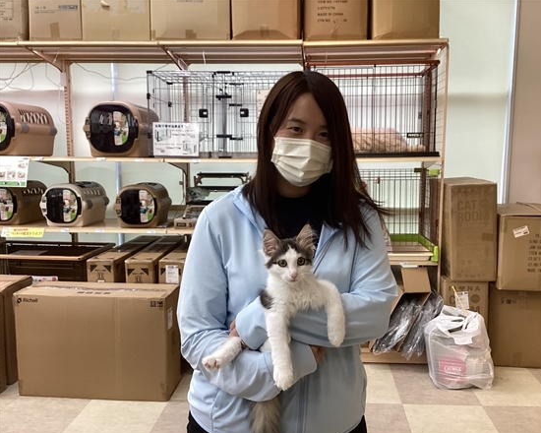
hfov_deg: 54.2
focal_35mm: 33
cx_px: 292
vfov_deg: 44.5
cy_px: 219
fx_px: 528
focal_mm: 3.3
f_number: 2.4
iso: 80
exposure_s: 1/50
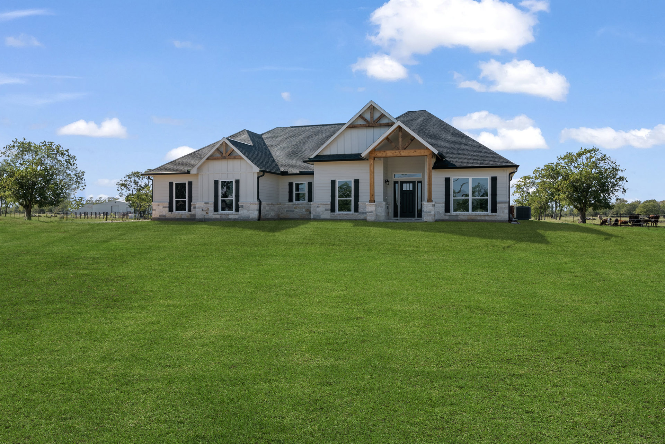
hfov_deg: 73.7
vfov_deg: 53.1
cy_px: 222
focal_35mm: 24
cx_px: 332
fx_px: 443
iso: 100
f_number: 7.1
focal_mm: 16
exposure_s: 1/200
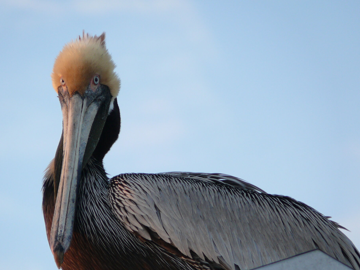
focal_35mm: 555
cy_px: 161
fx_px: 5772
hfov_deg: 3.6
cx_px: 154
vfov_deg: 2.7
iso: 100
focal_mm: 88.8
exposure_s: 1/100
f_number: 3.7
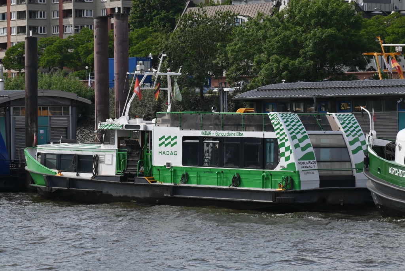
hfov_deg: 17.0
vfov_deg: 11.4
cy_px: 136
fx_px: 1351
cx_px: 202
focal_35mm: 120
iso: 100
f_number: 7.1
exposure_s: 1/400
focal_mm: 120
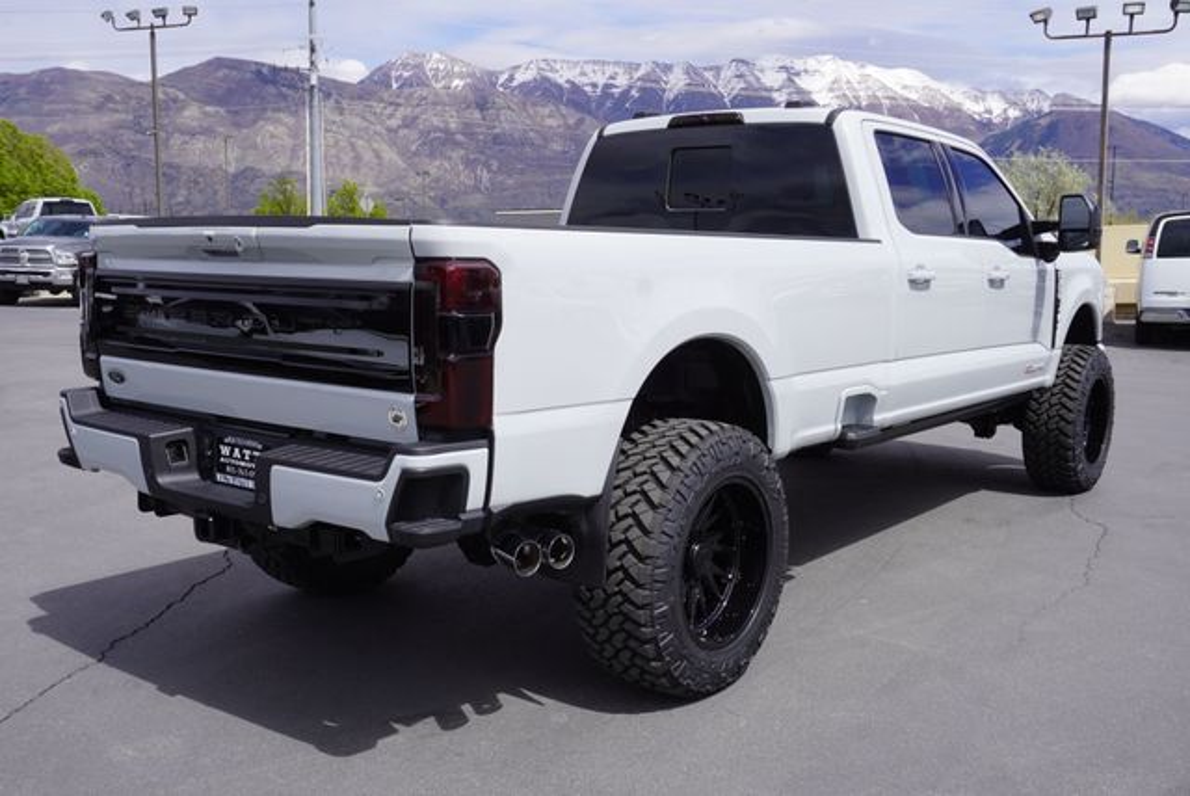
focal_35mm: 34
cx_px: 595
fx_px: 1141
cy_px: 398
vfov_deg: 38.4
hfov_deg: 55.1
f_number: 10
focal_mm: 23
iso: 100
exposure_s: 1/160
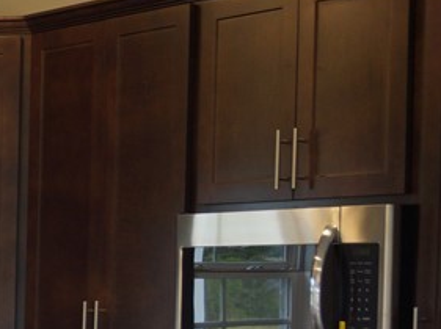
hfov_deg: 13.3
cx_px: -337
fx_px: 1705
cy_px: 400
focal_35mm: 134
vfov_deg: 10.8
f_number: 4
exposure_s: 1/60
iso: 200
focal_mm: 24
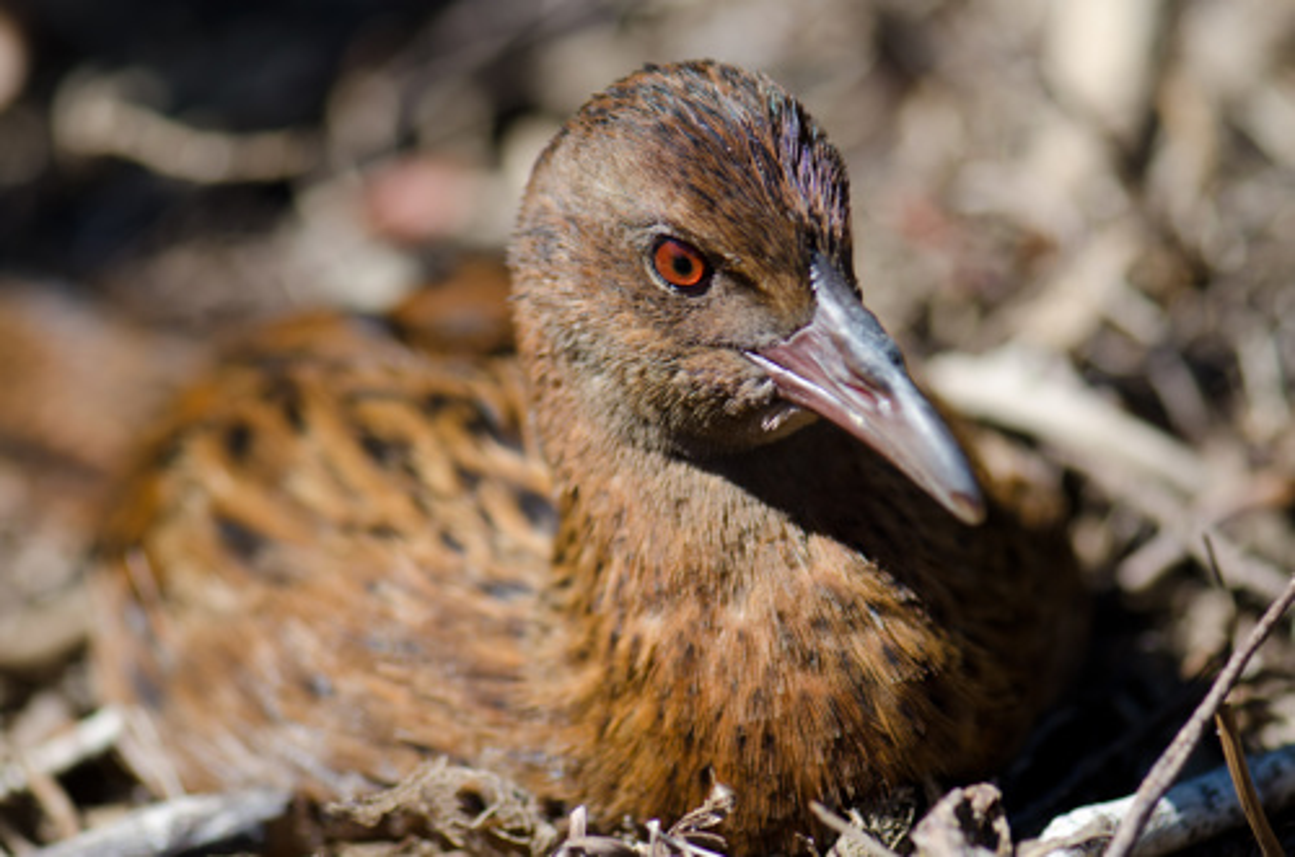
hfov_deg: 13.1
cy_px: 428
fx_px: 5653
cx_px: 648
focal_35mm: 158
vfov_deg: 8.7
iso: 100
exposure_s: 1/640
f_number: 4
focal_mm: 105
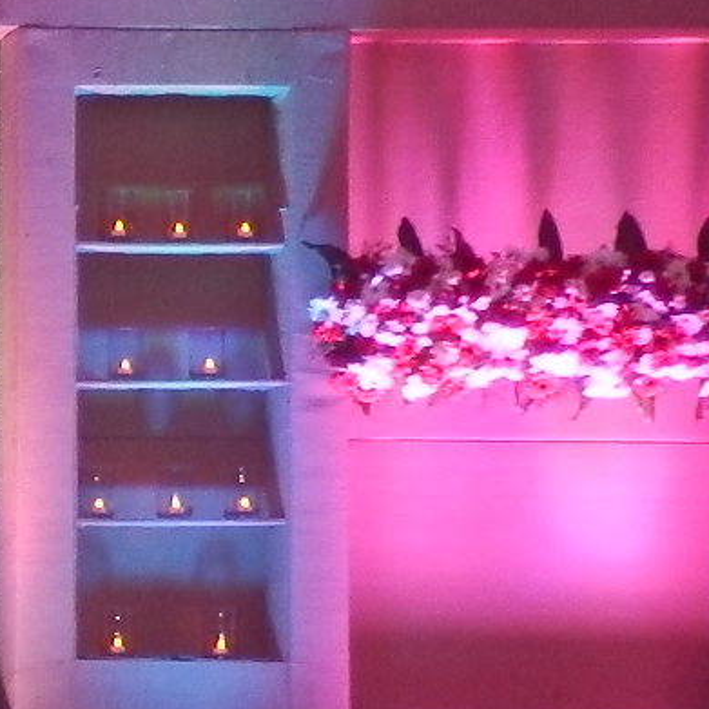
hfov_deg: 10.8
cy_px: 597
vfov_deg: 12.5
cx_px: -970
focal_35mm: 139
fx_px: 3221
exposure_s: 1/60
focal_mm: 5.5
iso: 200
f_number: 3.3
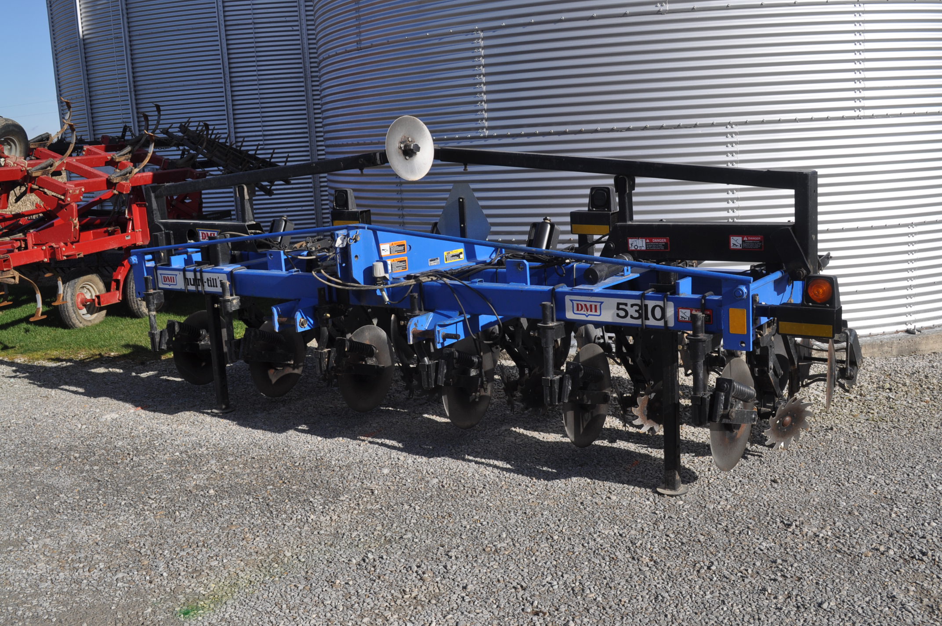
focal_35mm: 39
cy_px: 313
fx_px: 1019
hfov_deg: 49.6
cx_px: 471
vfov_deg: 34.1
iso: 200
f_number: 10
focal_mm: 26
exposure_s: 1/400
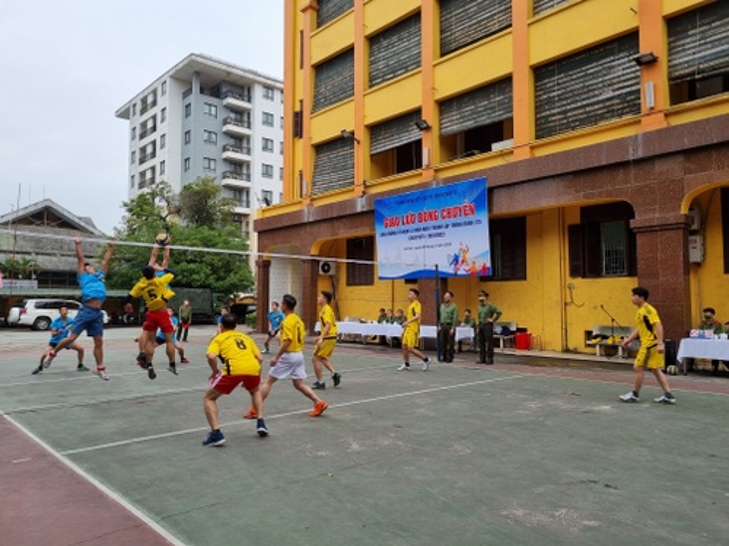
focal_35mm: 26
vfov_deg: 53.1
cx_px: 364
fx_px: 548
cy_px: 273
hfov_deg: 67.3
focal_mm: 5.4
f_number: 1.8
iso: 50
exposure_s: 1/536
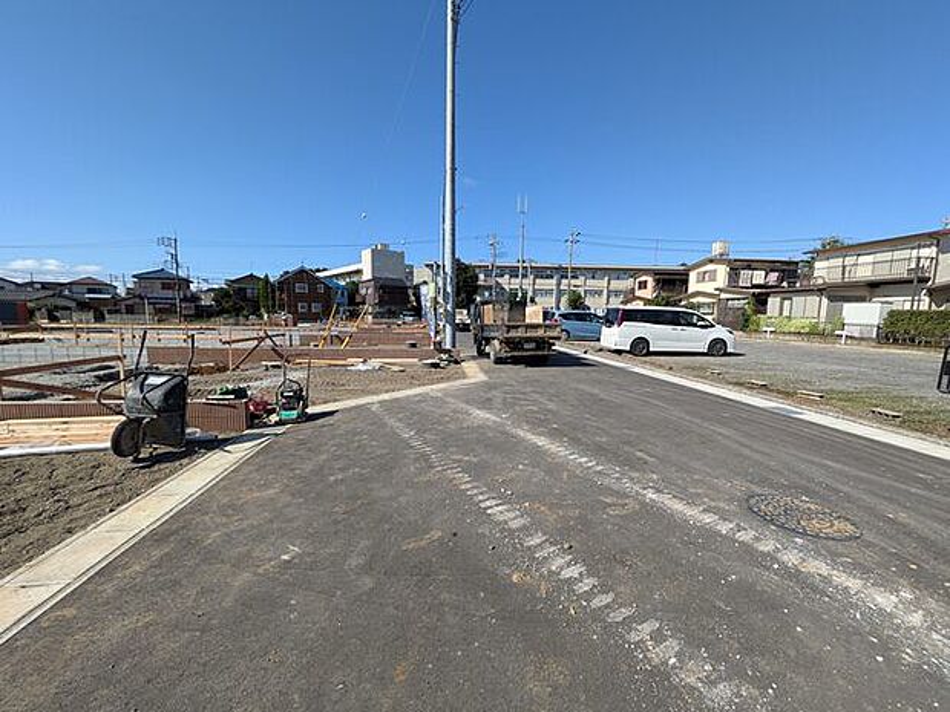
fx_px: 384
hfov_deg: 102.1
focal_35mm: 14
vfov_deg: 85.7
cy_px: 356
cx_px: 475
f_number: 2.2
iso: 51
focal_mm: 1.83
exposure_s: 1/1783
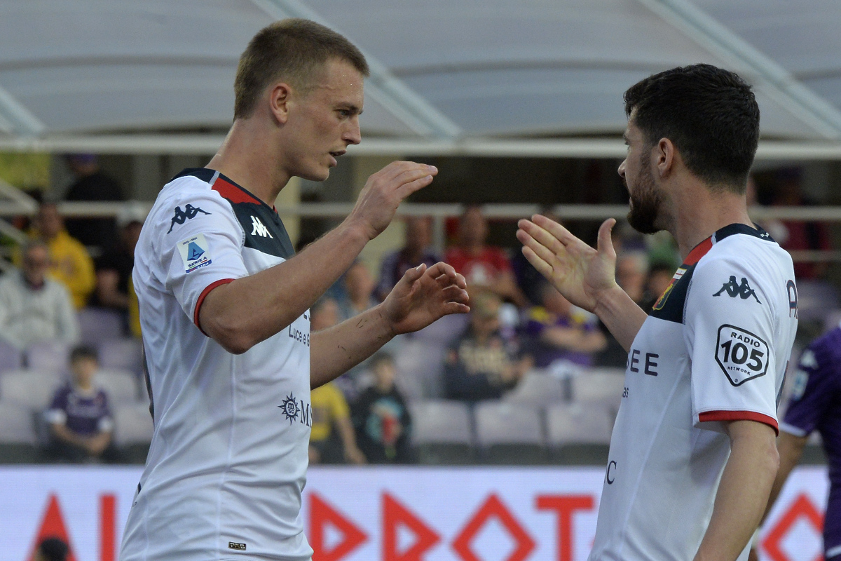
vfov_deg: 4.9
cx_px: 420
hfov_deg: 7.4
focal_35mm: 280
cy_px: 280
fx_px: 6541
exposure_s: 1/1000
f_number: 11
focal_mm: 280
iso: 2000
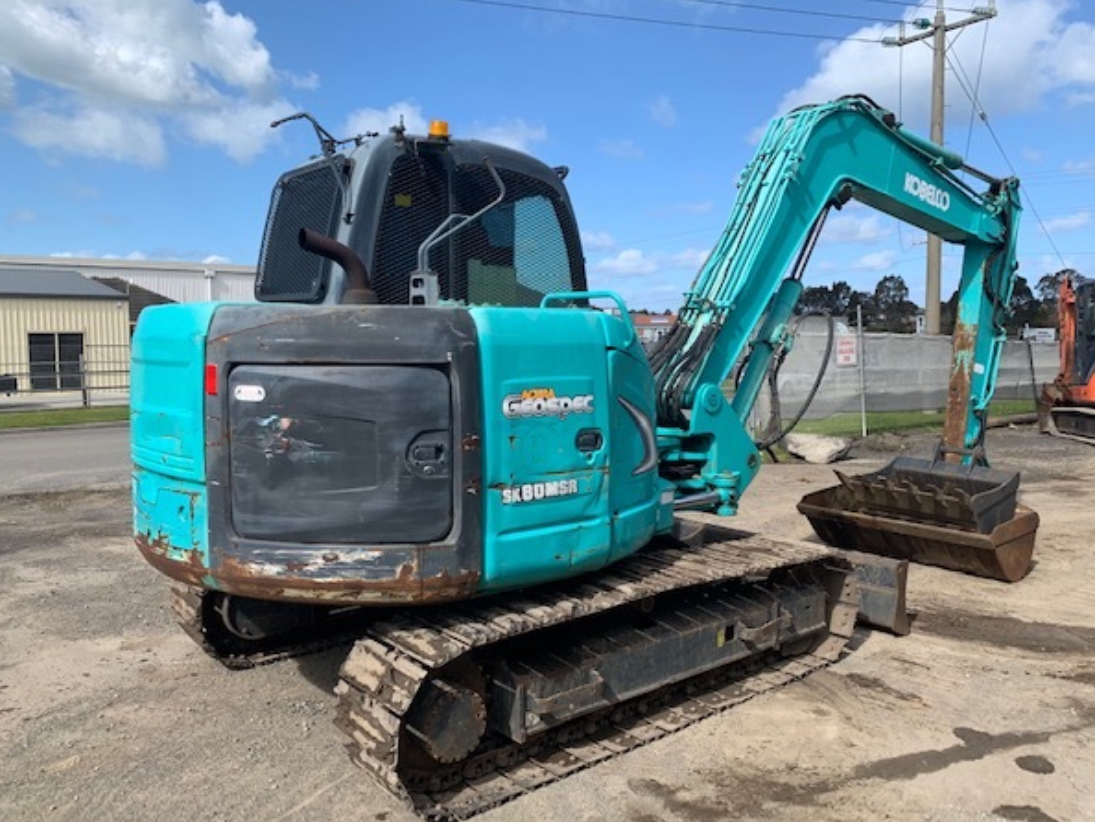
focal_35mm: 28
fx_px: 886
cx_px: 536
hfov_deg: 63.4
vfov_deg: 49.8
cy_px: 424
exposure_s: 1/1953
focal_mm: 4.25
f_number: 1.8
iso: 25
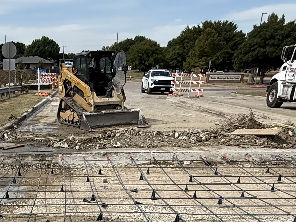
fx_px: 428
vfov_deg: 26.0
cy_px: 266
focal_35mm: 50
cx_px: 54
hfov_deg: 36.7
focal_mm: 2.22
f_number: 2.2
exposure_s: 1/2237
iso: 50
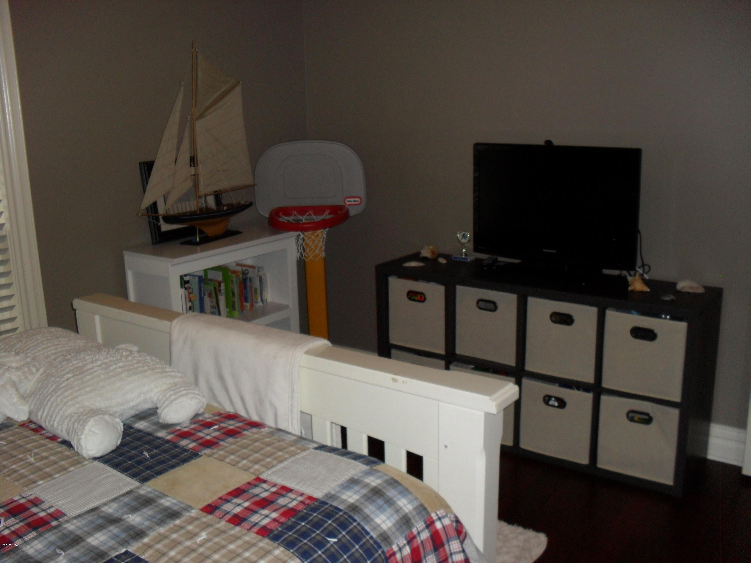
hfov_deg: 52.6
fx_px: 759
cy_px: 282
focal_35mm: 35
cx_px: 376
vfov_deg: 40.7
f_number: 3.2
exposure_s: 1/45
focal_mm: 6.3
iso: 200
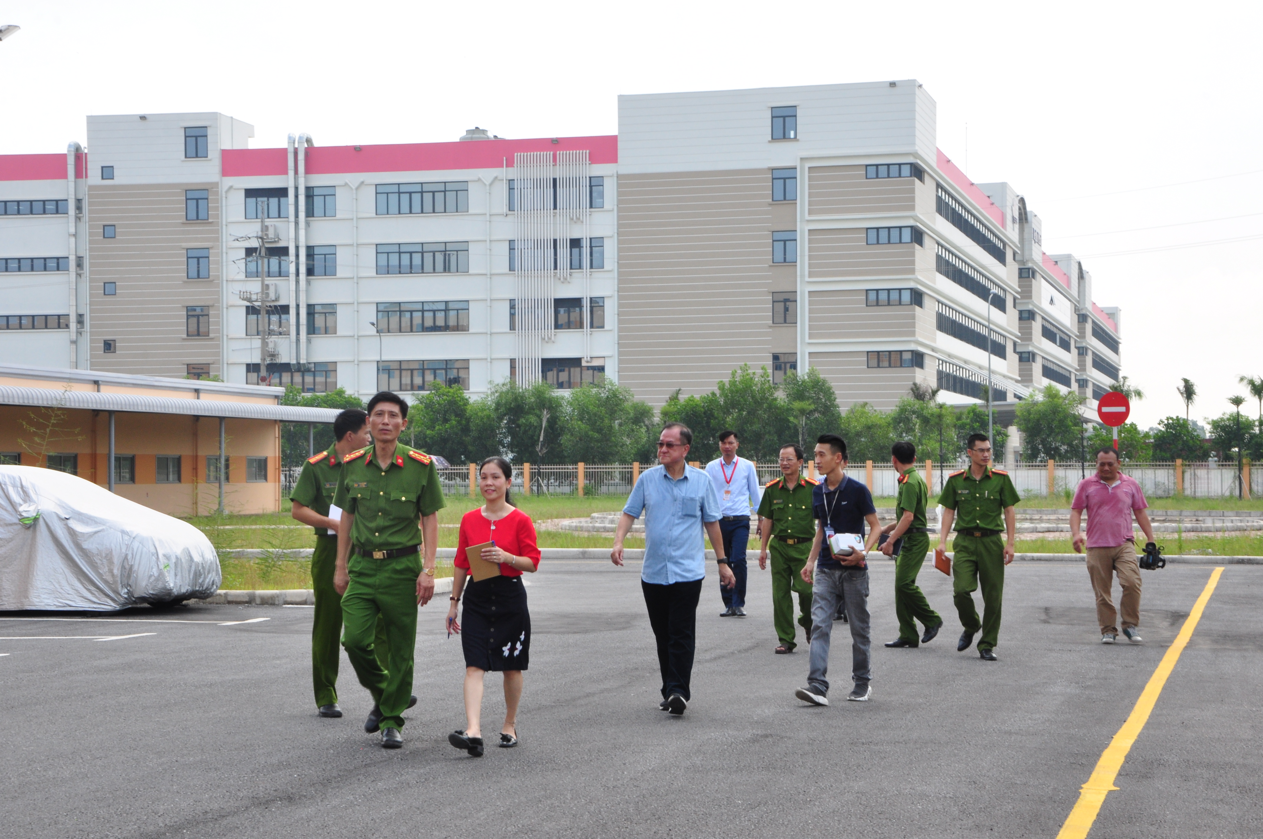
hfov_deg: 28.1
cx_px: 632
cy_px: 420
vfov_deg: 18.9
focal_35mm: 72
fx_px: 2523
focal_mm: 48
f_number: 18
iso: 400
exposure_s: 1/80
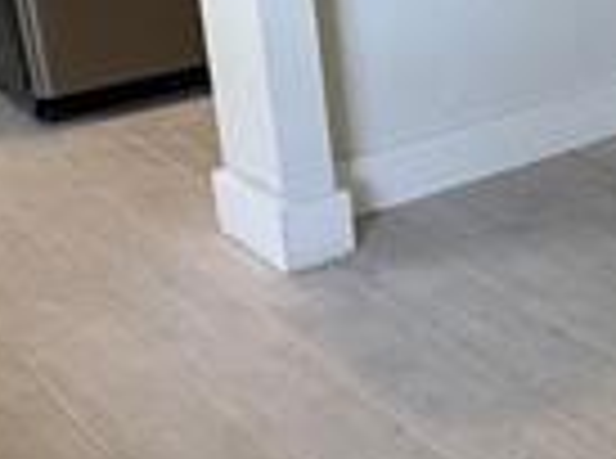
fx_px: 1455
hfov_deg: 22.0
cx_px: 755
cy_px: 108
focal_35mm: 82
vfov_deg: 17.8
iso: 250
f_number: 2.2
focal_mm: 2.22
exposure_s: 1/60
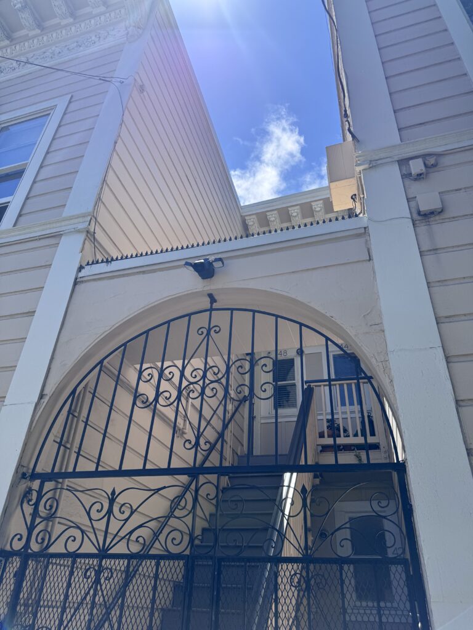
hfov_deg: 56.8
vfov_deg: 71.6
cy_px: 315
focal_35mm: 24
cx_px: 236
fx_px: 437
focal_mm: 6.86
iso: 80
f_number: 1.78
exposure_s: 1/3096
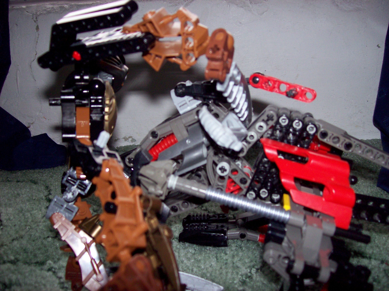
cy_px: 146
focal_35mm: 36
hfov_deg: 51.4
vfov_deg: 39.6
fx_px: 404
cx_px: 194
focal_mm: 6
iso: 80
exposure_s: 1/64
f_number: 2.7
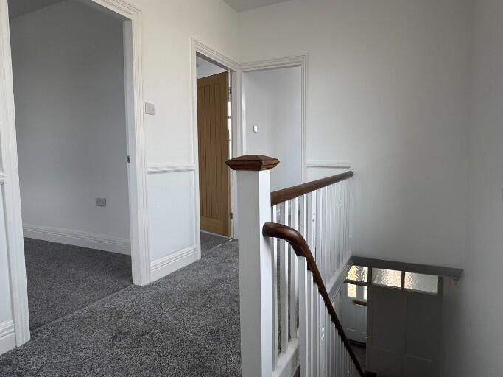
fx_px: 305
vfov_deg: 63.4
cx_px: 289
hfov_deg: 78.5
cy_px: 180
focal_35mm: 21
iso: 40
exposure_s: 1/100
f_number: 2.2
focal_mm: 2.22
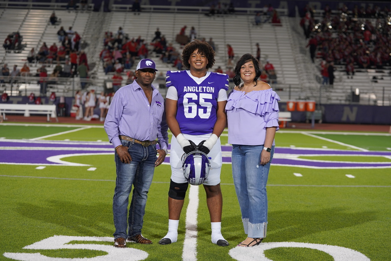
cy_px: 130
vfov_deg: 12.7
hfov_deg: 18.9
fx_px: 1173
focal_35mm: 108
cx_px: 196
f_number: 4
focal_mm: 108
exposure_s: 1/160
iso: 640
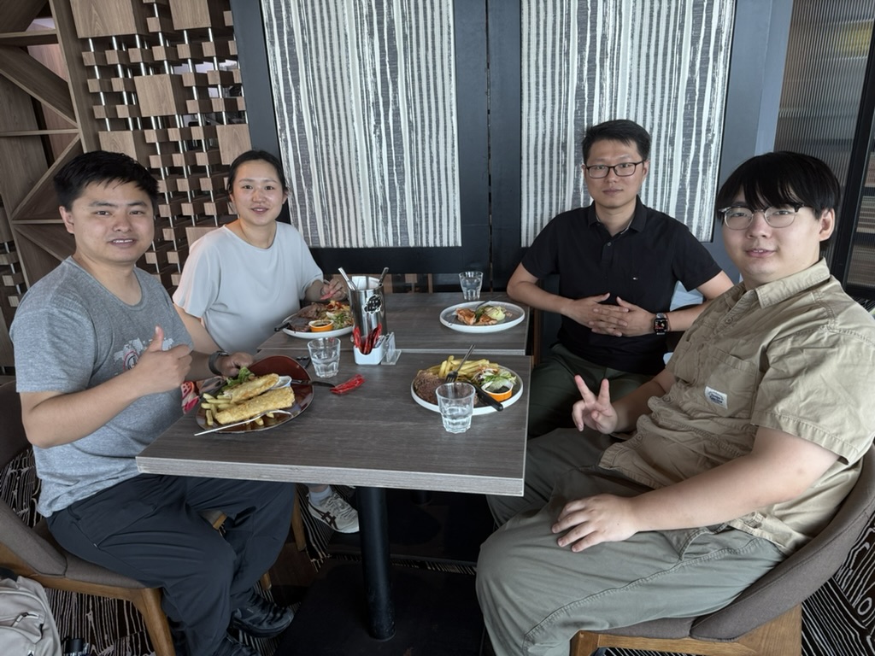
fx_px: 607
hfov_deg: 71.6
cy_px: 328
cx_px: 438
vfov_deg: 56.8
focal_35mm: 24
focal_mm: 6.76
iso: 200
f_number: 1.78
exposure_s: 1/100
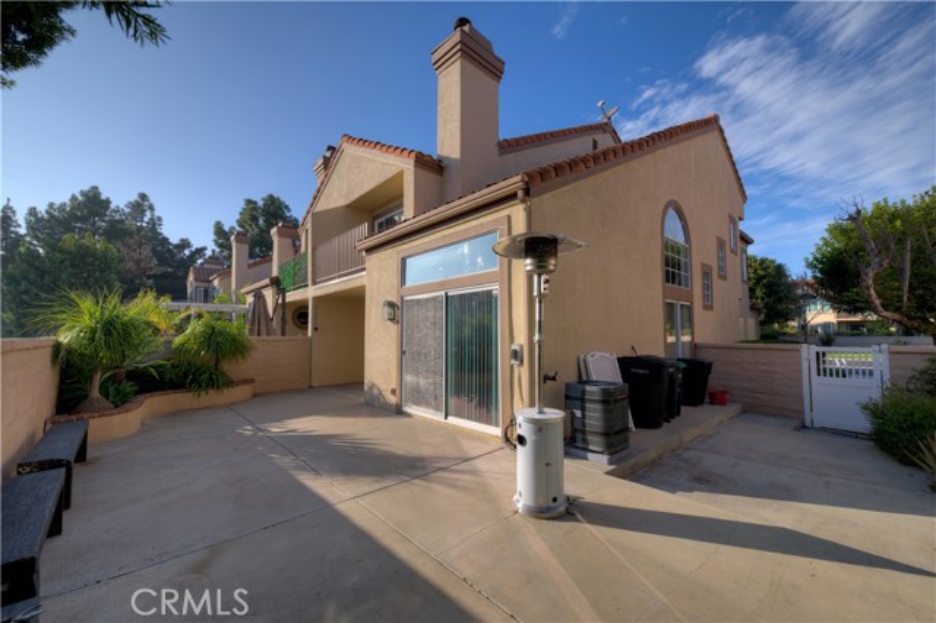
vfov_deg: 81.1
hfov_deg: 104.3
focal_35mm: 14
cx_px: 468
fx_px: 364
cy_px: 312
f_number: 8
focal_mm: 14
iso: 64
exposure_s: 1/60
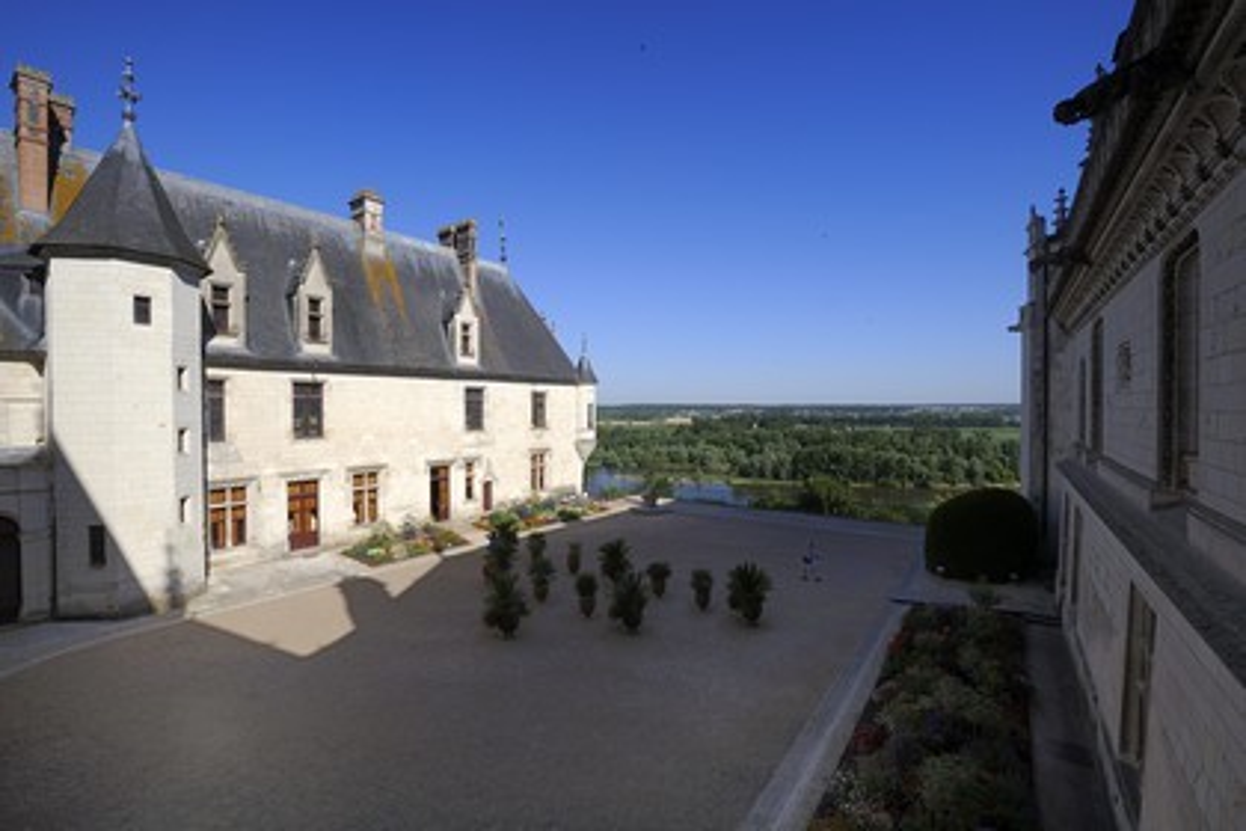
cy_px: 416
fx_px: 519
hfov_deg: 100.4
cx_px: 623
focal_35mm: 15
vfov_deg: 77.3
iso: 200
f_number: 16
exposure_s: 1/160
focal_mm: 15
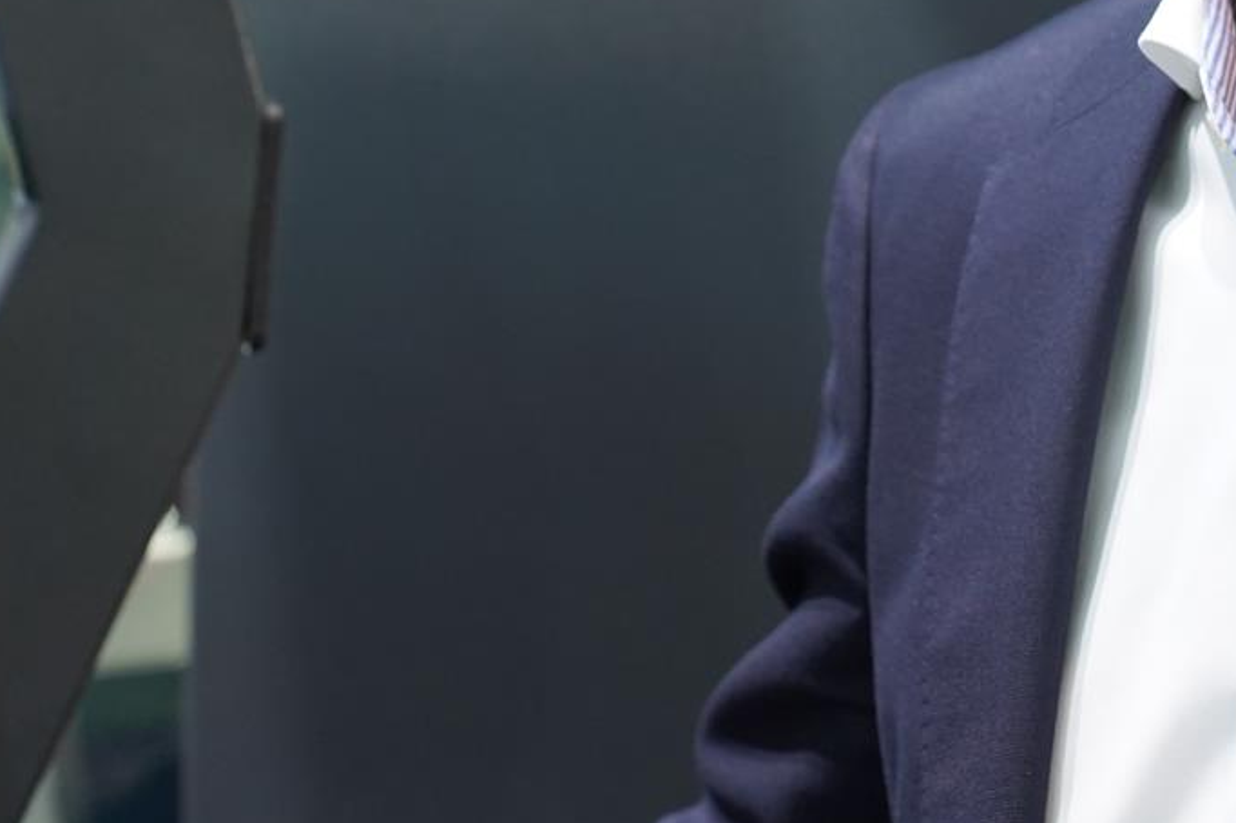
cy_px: -325
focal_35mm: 176
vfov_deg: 7.7
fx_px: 6039
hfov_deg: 11.7
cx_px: 893
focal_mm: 60
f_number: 4
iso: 1250
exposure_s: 1/160
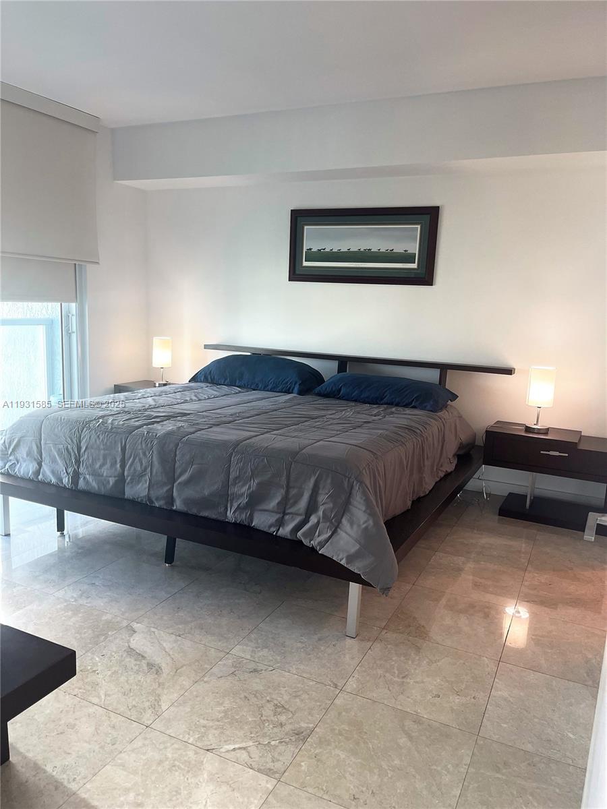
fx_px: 608
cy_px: 404
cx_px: 304
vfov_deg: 67.3
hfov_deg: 53.1
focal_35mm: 26
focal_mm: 5.1
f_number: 1.6
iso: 125
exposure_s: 1/120
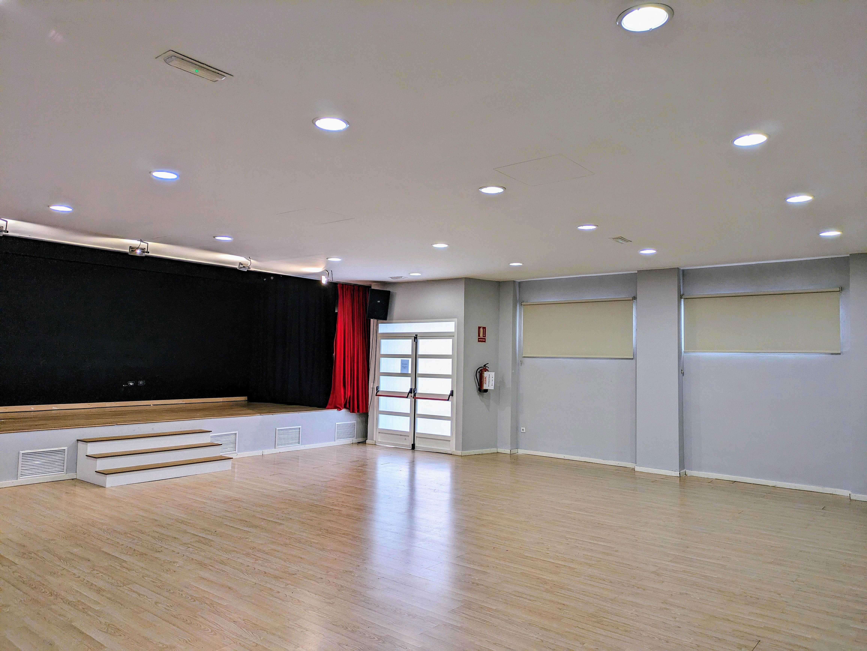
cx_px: 434
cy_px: 326
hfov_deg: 69.4
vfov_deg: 54.9
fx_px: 626
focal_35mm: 25
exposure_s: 1/100
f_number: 1.89
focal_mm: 5.43
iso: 63
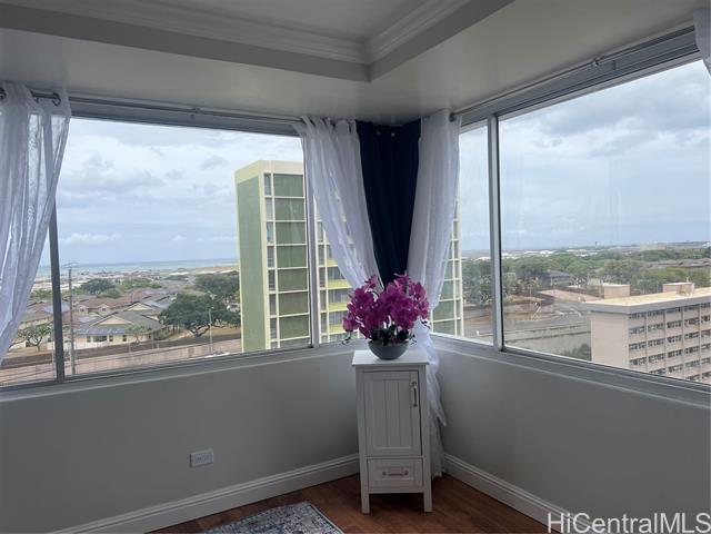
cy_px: 267
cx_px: 356
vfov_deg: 53.1
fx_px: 534
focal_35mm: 26
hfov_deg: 67.3
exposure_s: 1/3968
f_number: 1.5
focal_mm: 5.7
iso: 50
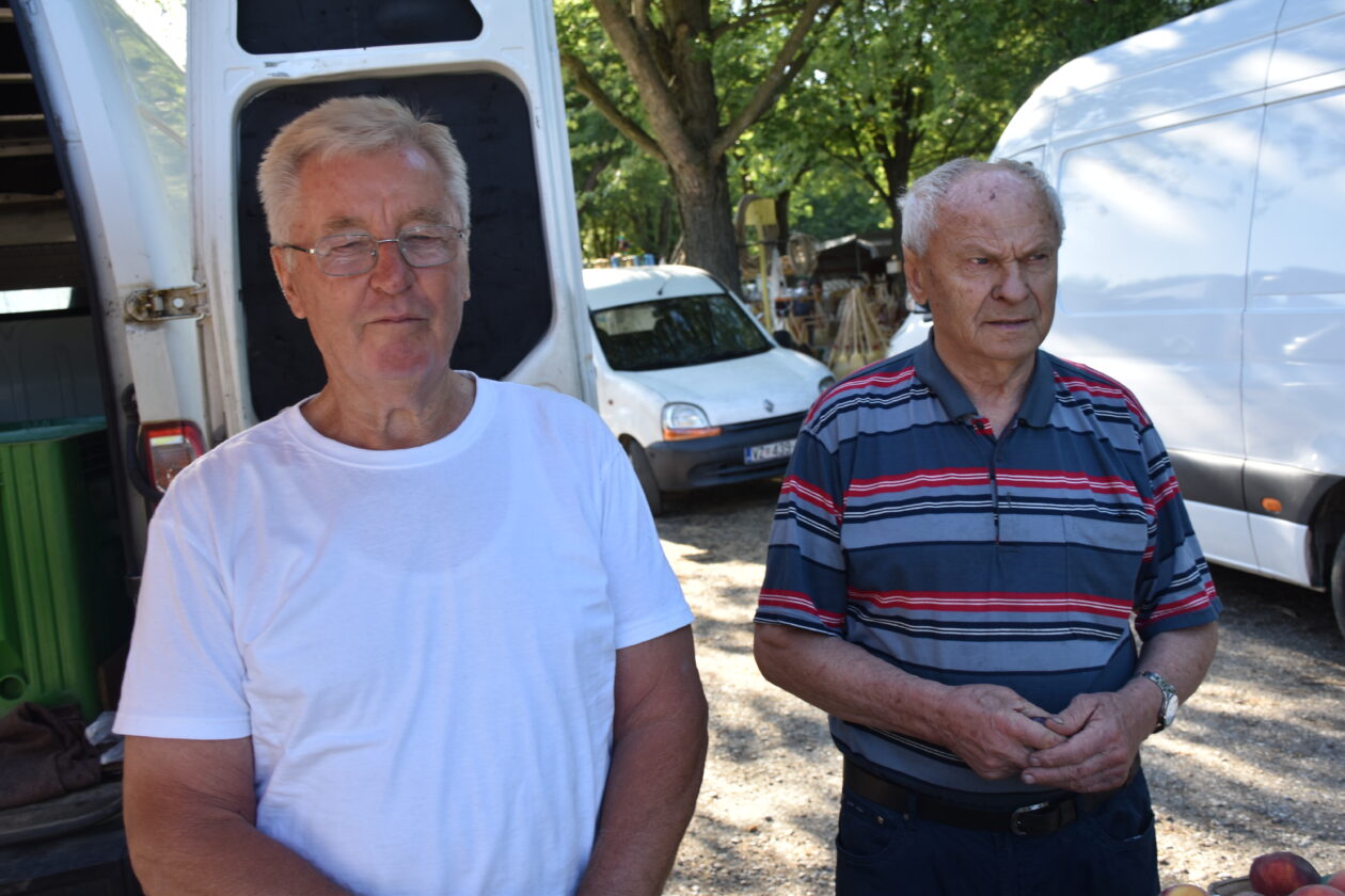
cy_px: 448
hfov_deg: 53.1
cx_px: 672
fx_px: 1345
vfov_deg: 36.9
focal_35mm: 36
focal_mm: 24
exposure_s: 1/125
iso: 200
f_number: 5.6
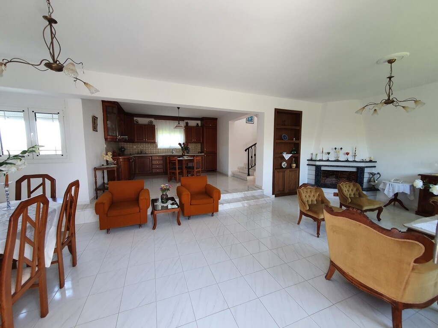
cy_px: 164
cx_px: 219
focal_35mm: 13
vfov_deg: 89.9
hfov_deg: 106.2
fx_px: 164
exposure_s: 1/60
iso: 100
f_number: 2.2
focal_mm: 1.8
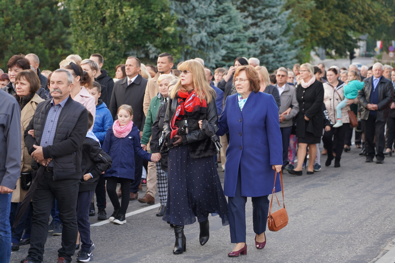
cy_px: 132
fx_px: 1152
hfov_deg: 19.5
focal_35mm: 105
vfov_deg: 13.0
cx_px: 198
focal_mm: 105
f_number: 4
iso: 320
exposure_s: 1/160
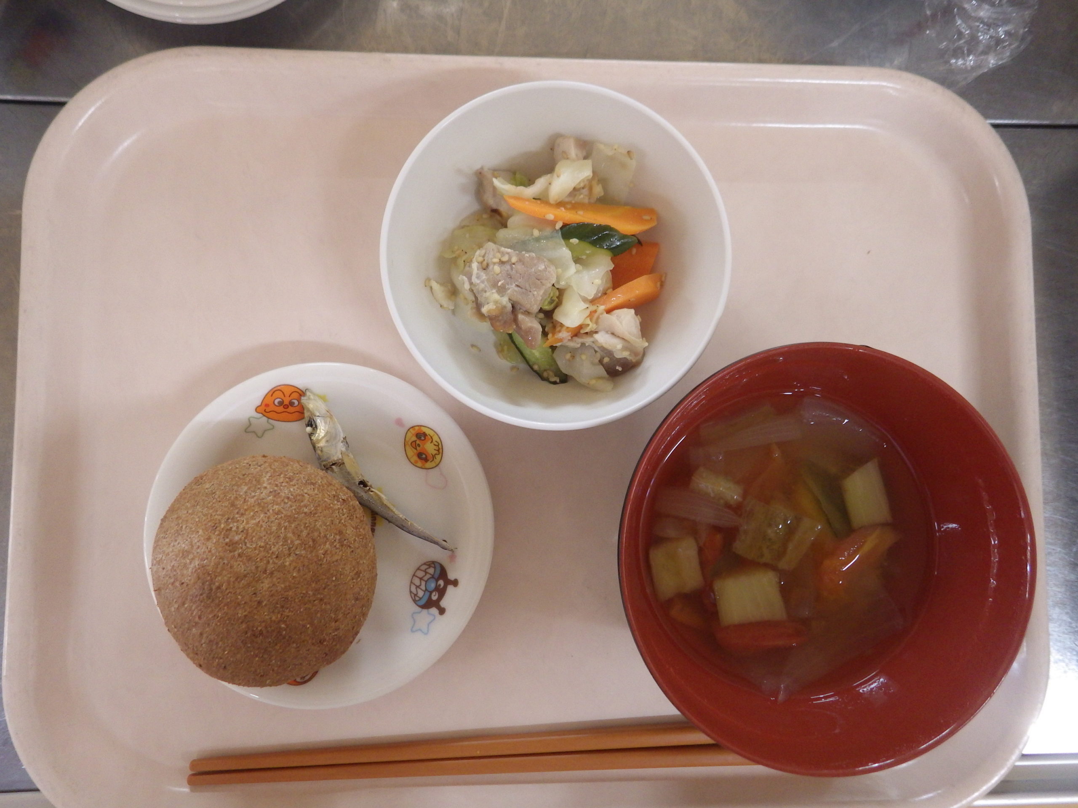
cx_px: 539
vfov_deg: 54.9
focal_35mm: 25
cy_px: 404
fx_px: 779
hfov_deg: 69.4
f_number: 2
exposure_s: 1/45
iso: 320
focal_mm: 4.5
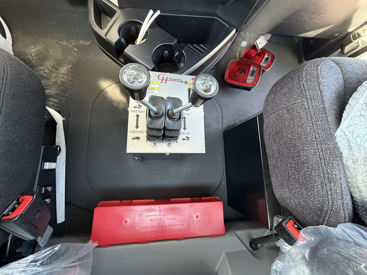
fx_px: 148
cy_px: 138
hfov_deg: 102.1
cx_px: 184
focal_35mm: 14
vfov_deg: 85.7
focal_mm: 2.22
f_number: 2.2
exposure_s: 1/60
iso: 500
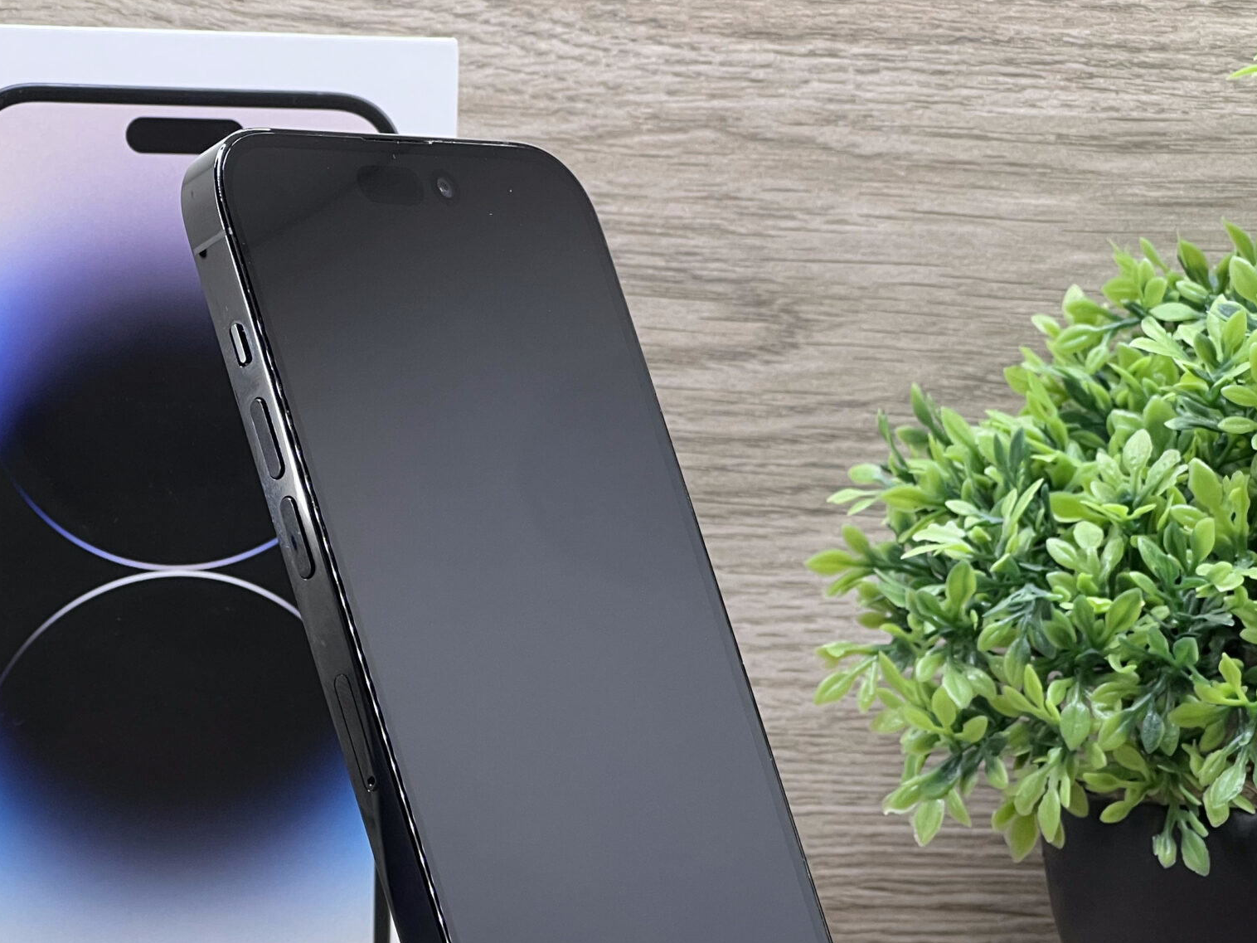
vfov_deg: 11.4
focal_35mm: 130
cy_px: 780
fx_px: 4721
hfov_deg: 15.2
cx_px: 493
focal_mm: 9
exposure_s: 1/100
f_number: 2.8
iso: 100
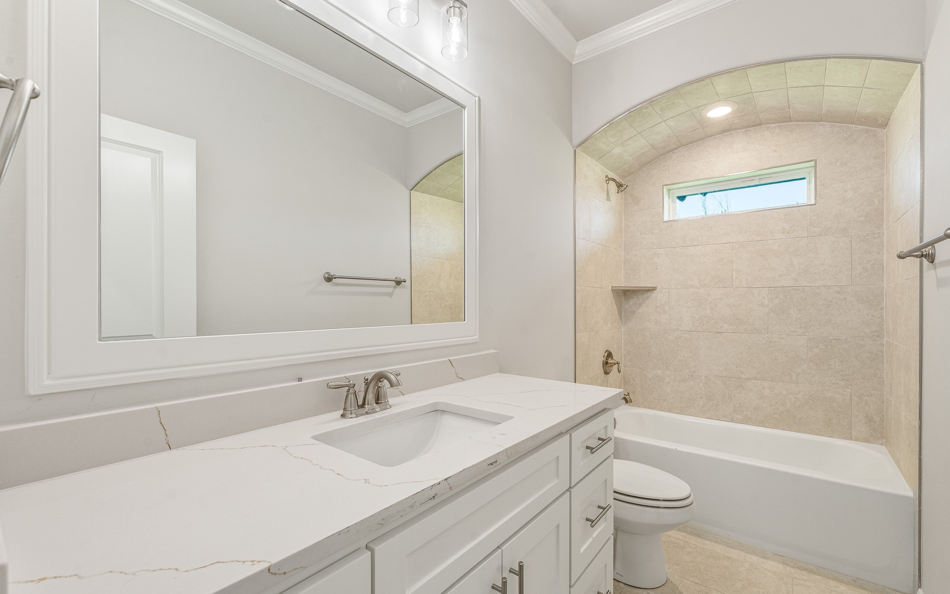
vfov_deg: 74.7
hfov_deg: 101.4
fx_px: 388
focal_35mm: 15
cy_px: 315
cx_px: 492
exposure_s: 1/3
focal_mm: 14
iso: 500
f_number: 9
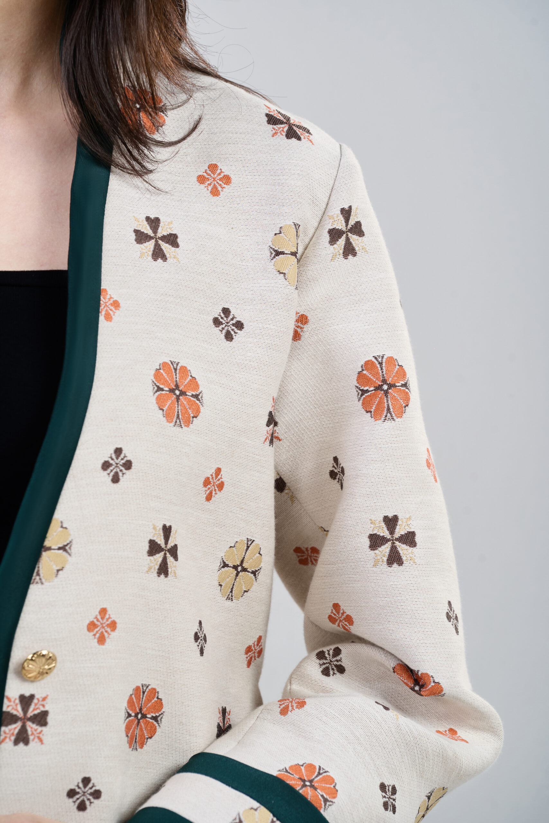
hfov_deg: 6.9
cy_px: 412
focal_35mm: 200
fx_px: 4574
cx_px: 274
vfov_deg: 10.3
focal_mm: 200
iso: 640
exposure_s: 1/160
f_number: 8
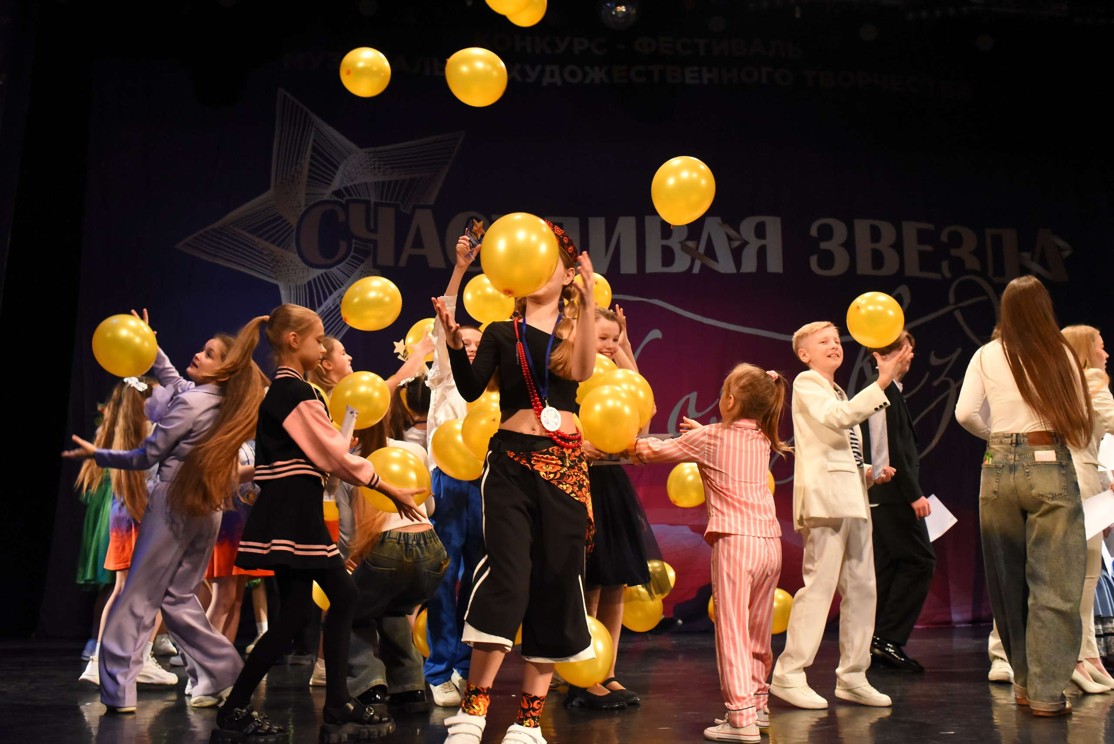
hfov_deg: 54.4
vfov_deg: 37.9
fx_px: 1083
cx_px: 557
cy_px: 372
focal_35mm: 35
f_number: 6.3
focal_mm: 35
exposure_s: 1/250
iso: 5000
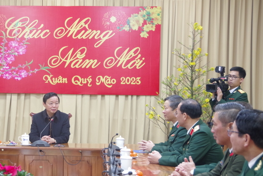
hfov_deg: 27.6
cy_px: 101
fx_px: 526
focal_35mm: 72
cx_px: 58
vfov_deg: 18.9
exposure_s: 1/30
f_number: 4.5
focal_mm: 31
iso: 1600
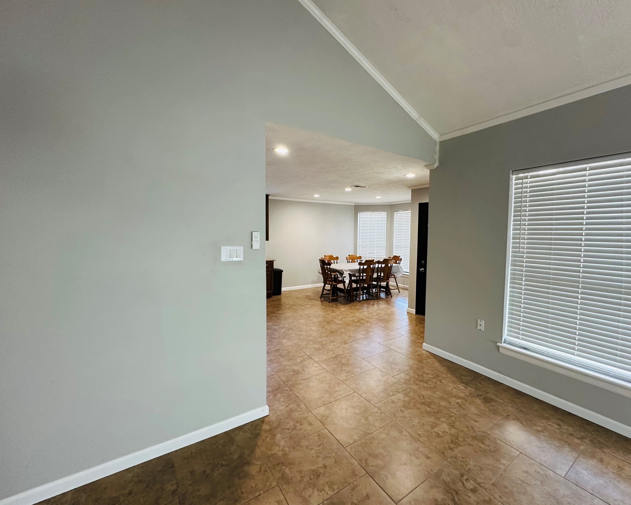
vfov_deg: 84.0
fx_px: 280
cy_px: 246
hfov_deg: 96.5
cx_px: 344
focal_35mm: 15
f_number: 2.2
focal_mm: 2.22
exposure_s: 1/60
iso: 250
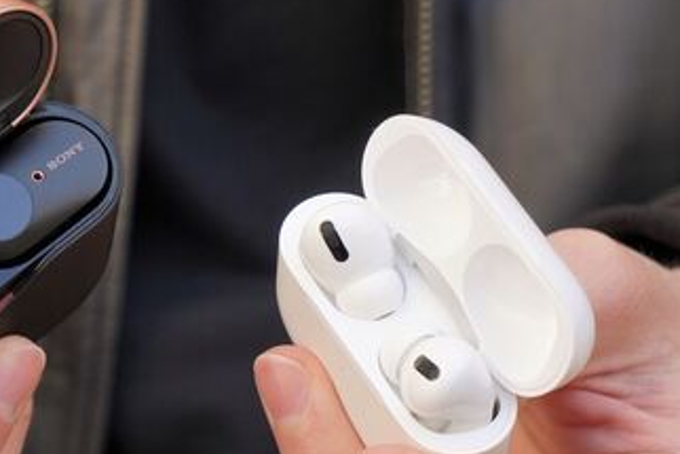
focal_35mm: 180
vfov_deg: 7.6
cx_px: 144
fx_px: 3401
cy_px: 264
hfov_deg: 11.4
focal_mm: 70
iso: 400
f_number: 9
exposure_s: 1/200
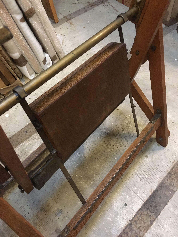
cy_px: 118
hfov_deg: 48.2
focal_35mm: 29
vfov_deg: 61.7
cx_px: 89
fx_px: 199
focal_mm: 4.15
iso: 400
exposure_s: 1/17
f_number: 2.2
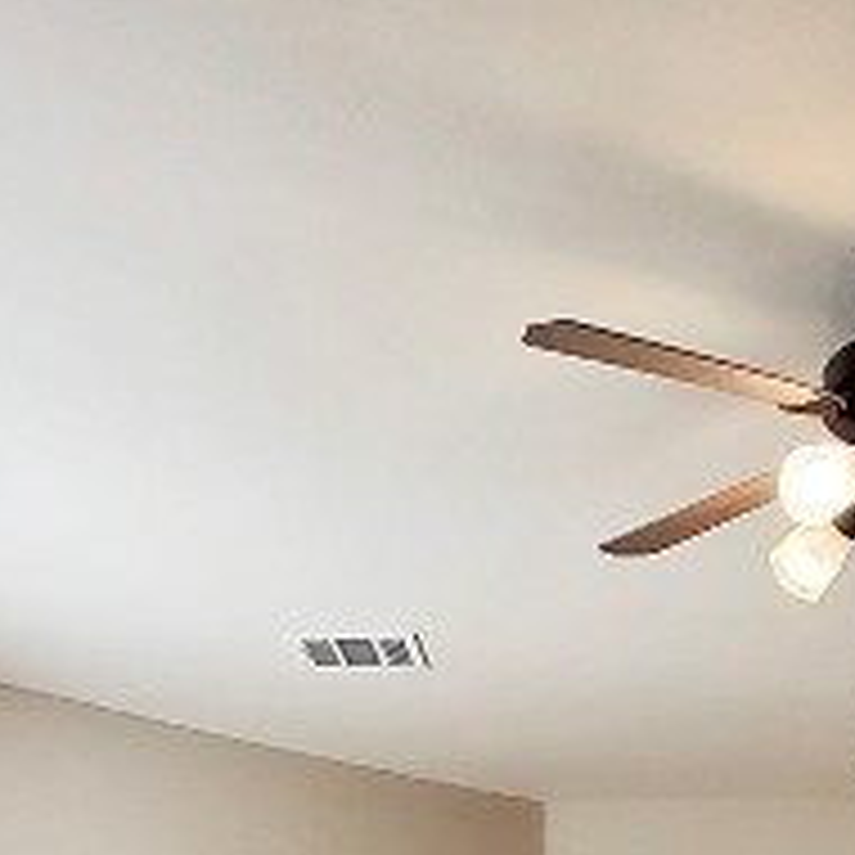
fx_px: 1733
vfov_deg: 22.2
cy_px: 1328
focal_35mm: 62
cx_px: 702
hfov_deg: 27.1
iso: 80
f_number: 2.2
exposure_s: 1/120
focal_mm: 1.8
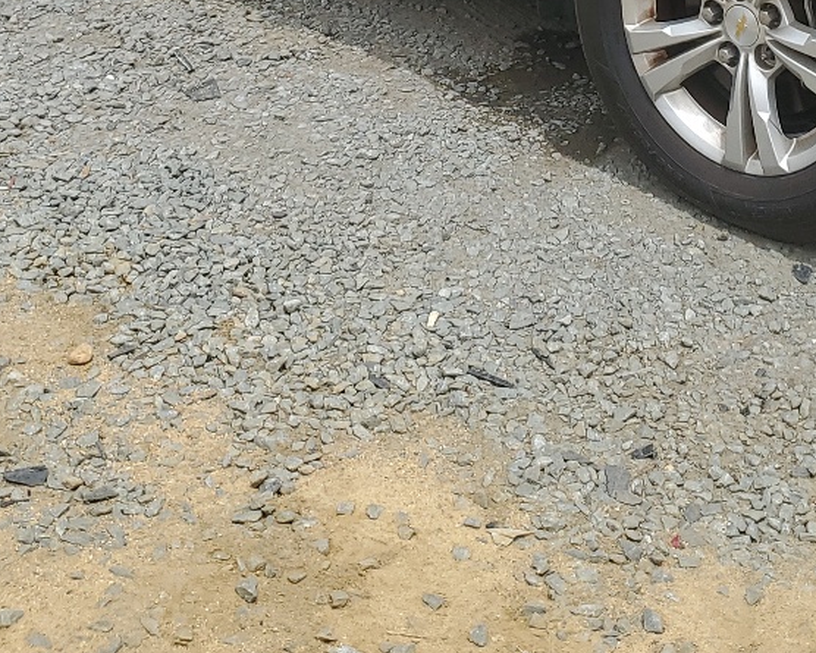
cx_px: 634
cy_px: -216
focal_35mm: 73
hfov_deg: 25.7
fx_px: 1763
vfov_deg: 19.3
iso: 50
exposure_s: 1/3333
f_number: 1.5
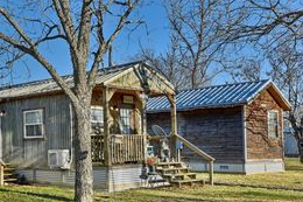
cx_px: 22
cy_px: 126
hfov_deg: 35.6
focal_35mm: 52
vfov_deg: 25.9
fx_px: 437
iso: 100
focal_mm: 27
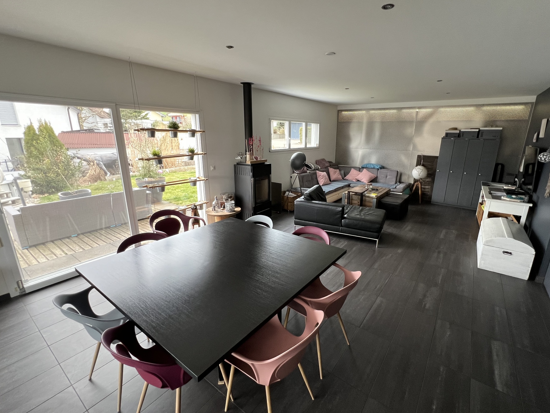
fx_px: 238
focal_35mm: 15
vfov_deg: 81.7
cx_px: 294
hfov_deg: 98.0
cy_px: 202
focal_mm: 1.57
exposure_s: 1/99
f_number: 1.8
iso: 200
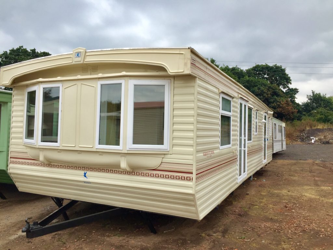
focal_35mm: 29
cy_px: 125
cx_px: 166
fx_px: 279
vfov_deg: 48.2
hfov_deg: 61.7
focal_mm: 4.15
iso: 32
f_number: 2.2
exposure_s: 1/746
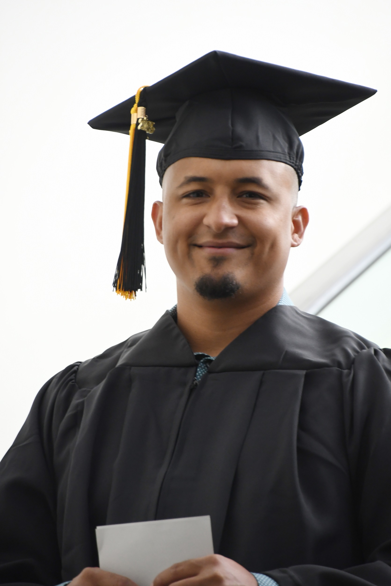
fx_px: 5619
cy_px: 293
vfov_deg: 6.0
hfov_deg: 4.0
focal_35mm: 345
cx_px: 196
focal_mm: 230
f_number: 6.3
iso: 1250
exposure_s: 1/125
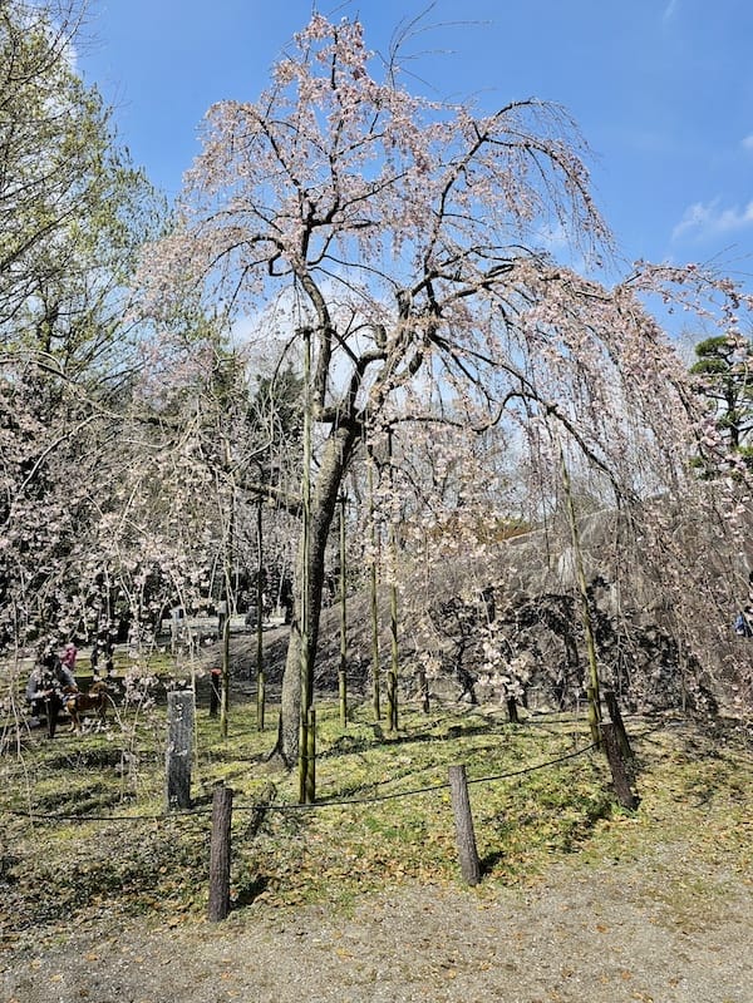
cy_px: 502
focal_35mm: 23
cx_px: 376
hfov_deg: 58.9
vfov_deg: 73.9
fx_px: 667
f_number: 1.7
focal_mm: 6.3
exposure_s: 1/816
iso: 10
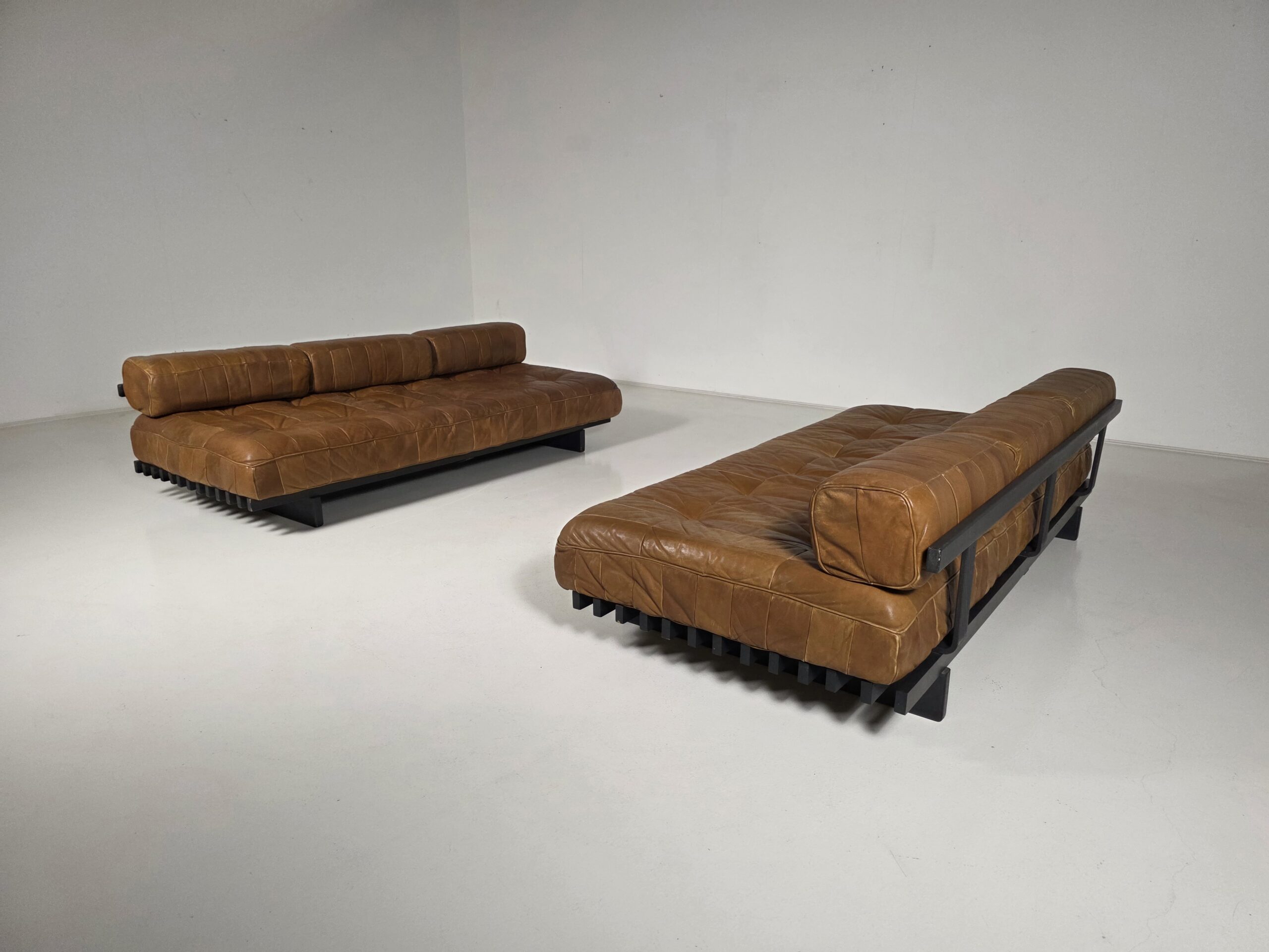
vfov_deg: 58.9
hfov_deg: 73.9
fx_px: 843
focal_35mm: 23
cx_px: 634
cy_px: 476
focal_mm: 6.3
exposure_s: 1/101
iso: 320
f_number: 1.7
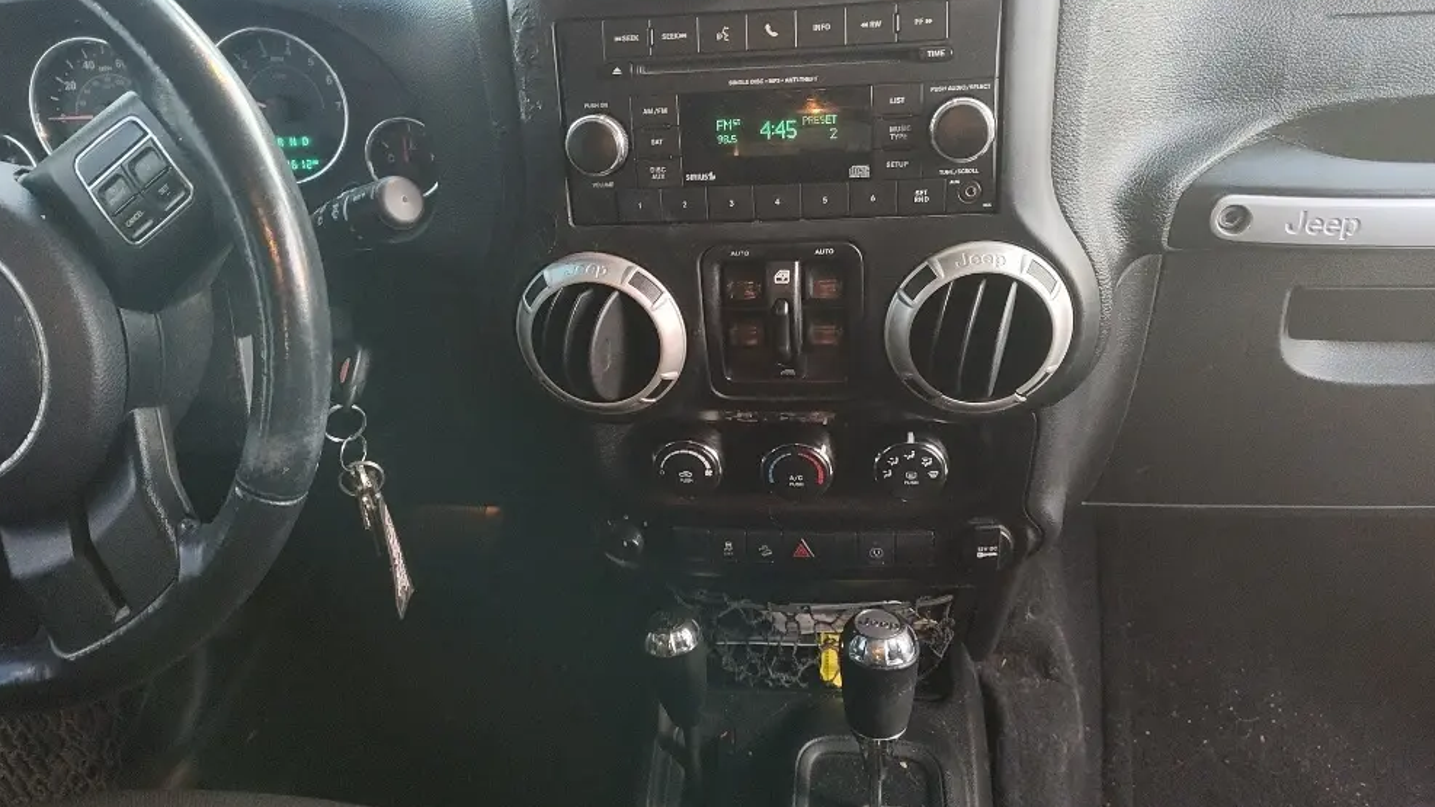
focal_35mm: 26
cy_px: 350
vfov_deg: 44.3
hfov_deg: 71.9
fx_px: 989
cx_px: 710
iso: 361
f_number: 1.8
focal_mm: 5.56
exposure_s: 1/60
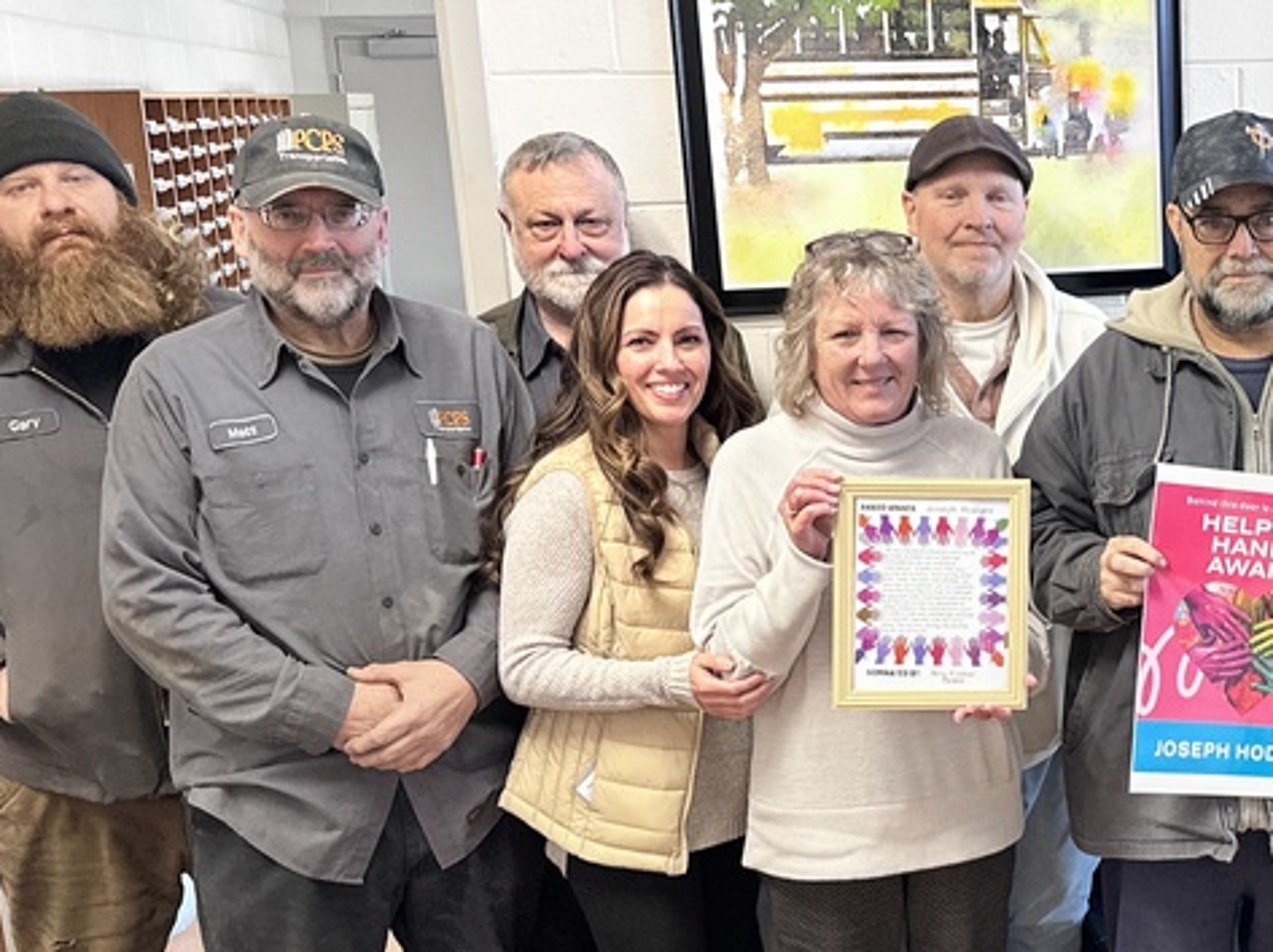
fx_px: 1911
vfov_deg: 28.0
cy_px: 538
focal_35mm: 52
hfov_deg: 34.6
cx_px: 1160
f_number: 1.78
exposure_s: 1/75
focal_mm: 6.86
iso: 160
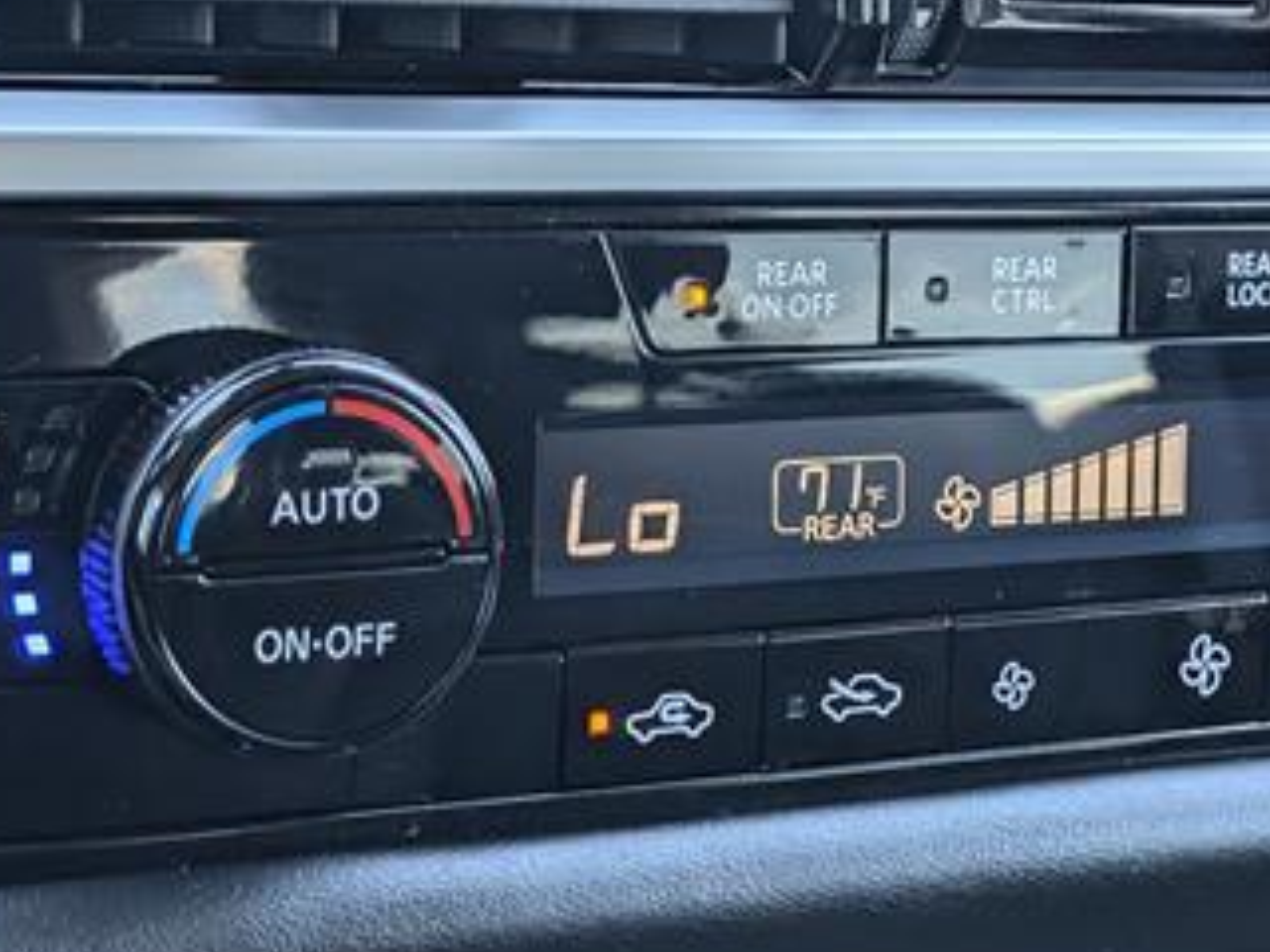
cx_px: 1024
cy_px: 440
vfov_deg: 15.1
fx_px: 3595
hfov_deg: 19.8
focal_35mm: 98
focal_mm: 6.9
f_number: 1.68
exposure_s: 1/204
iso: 116
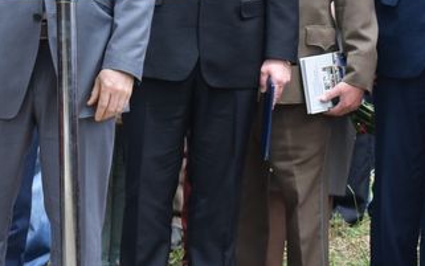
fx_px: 3883
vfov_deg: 3.9
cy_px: -43
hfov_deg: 6.2
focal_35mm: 335
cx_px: -25
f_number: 7.1
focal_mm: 55
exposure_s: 1/200
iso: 400
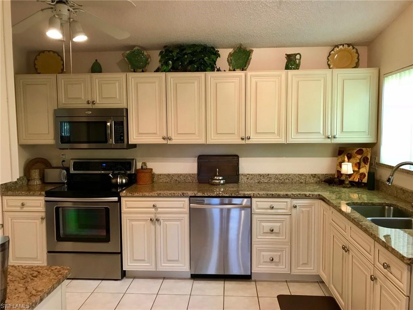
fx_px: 334
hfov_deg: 63.4
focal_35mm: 28
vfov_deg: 49.7
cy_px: 155
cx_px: 206
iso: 50
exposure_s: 1/15
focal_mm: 3.99
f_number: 1.8
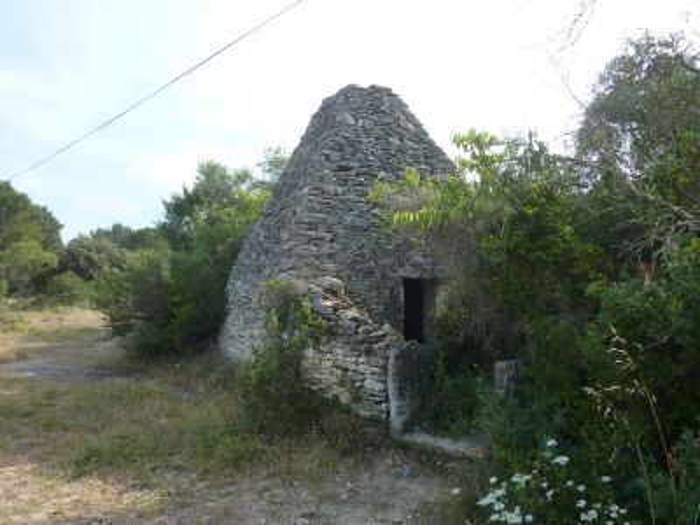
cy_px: 262
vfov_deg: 54.9
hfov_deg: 69.4
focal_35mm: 25
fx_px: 506
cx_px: 350
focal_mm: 4.1
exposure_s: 1/320
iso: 125
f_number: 4
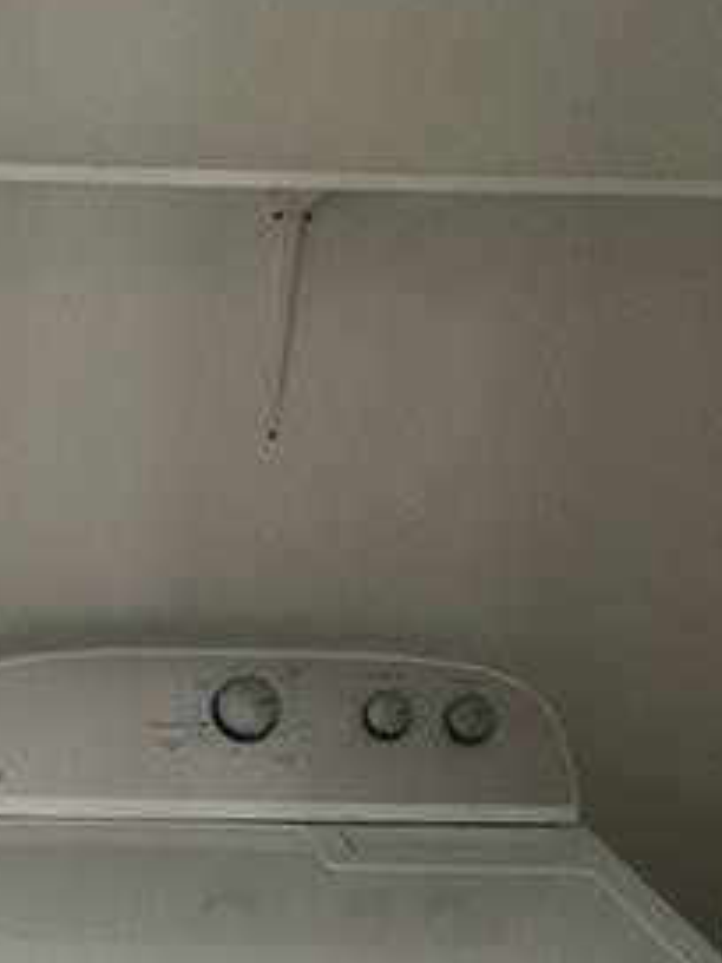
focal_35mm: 82
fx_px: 2280
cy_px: 860
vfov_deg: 23.2
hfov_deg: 17.4
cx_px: -85
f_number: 1.8
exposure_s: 1/40
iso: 250
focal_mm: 3
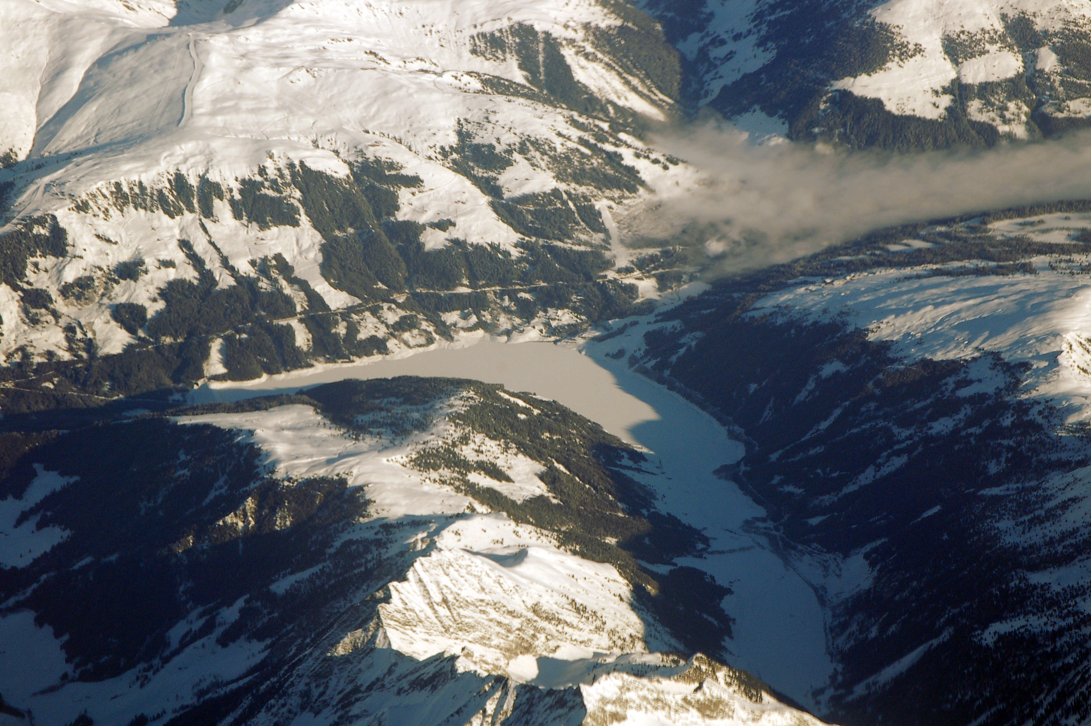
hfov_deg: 12.6
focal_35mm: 163
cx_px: 554
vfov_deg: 8.4
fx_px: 4935
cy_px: 386
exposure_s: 1/320
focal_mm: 102
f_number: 10
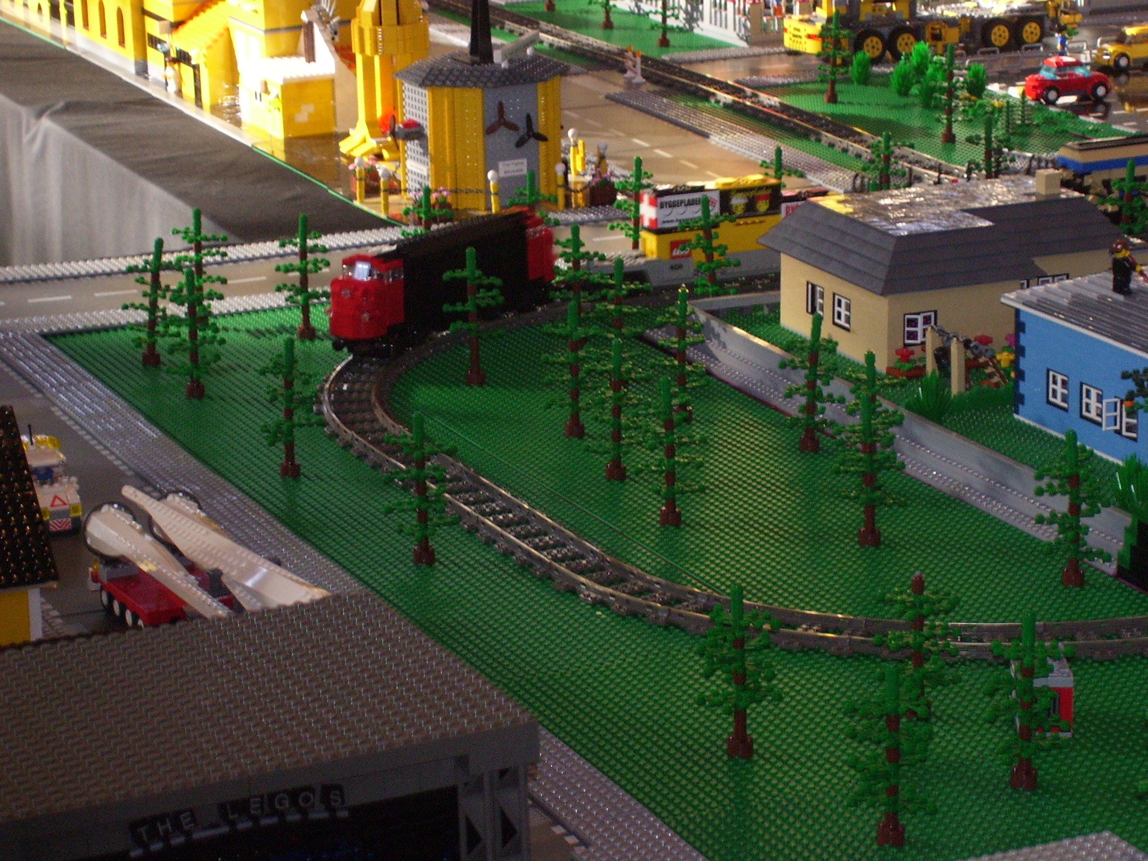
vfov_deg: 13.7
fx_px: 3582
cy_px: 430
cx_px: 574
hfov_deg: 18.2
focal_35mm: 108
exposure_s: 1/90
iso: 200
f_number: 4.6
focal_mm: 18
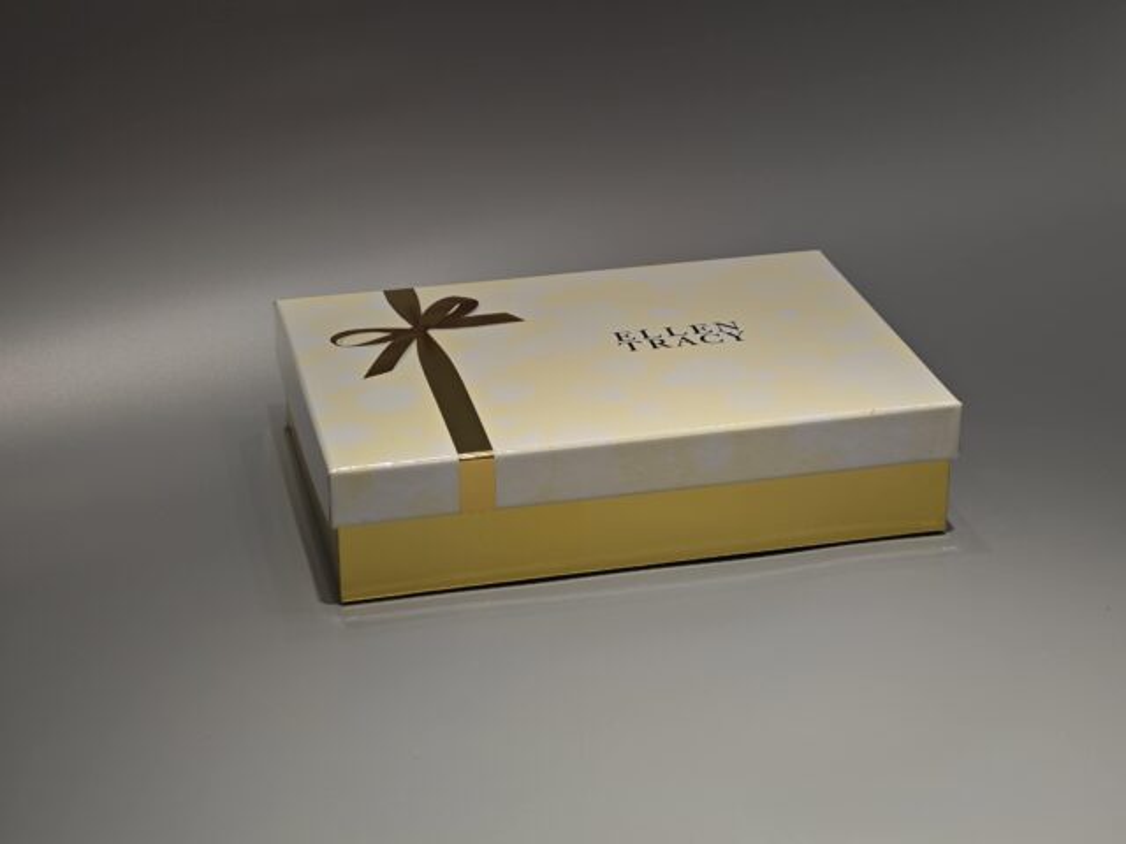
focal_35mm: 75
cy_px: 422
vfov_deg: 19.6
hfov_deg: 26.0
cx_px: 563
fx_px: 2440
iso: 80
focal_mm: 10.1
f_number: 2
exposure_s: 1/100
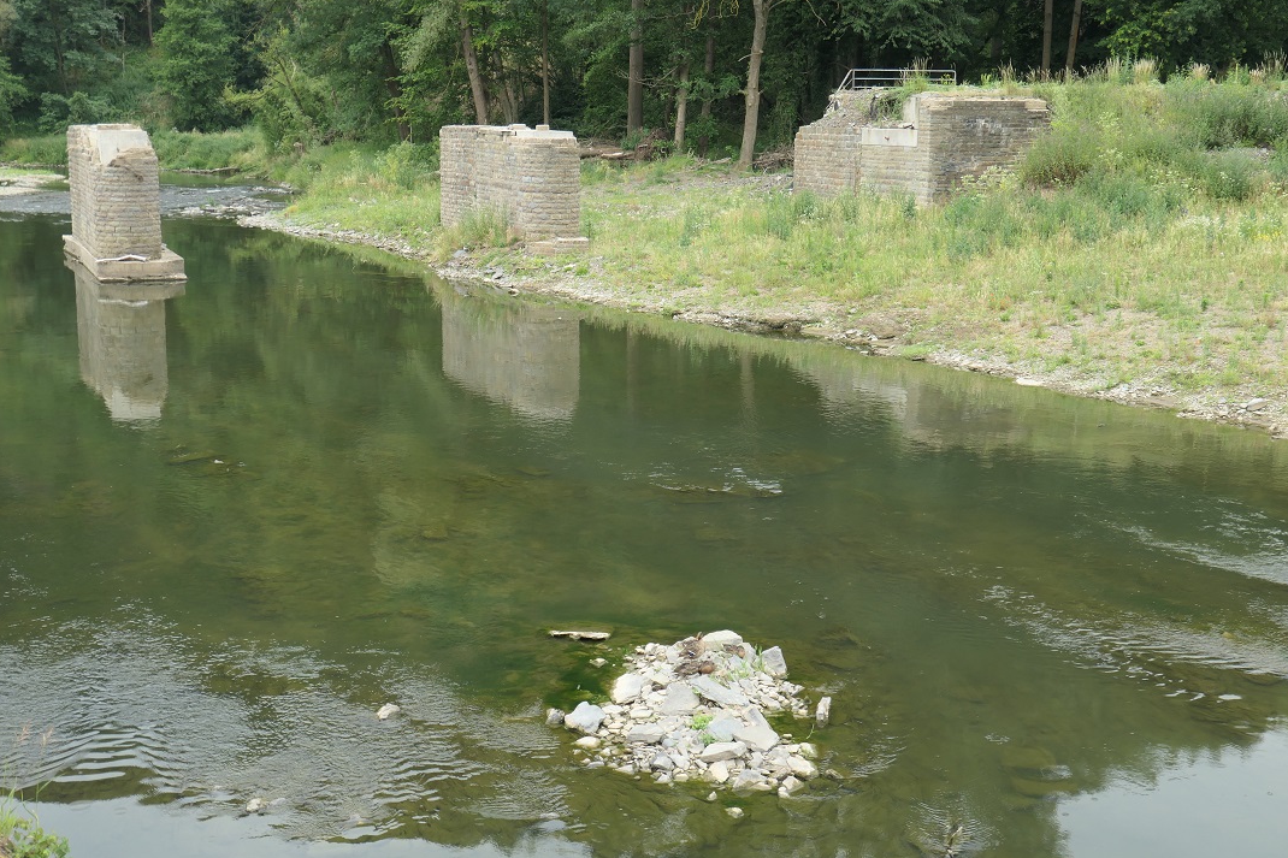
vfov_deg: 31.2
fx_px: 1538
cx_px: 636
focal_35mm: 43
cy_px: 425
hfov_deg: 45.4
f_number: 4
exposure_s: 1/320
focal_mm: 15.4
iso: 200
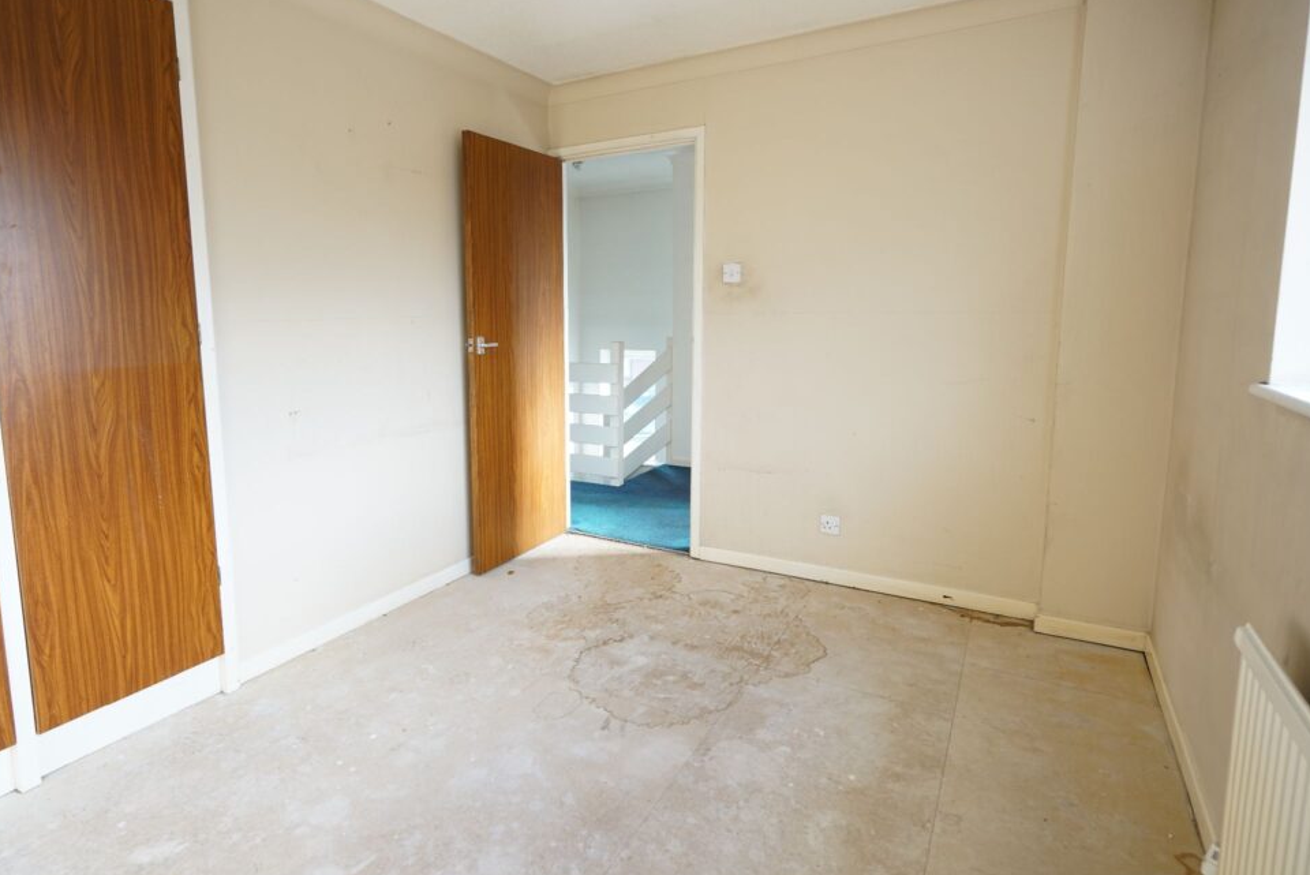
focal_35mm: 20
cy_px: 407
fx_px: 728
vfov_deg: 61.9
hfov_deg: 83.6
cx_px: 574
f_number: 4
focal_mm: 16
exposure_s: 1/60
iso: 400
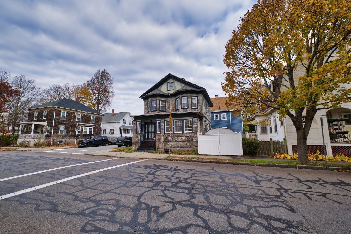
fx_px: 137
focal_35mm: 14
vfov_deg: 81.2
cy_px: 117
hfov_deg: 104.2
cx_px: 176
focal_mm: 14
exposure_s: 1/250
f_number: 4
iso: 100
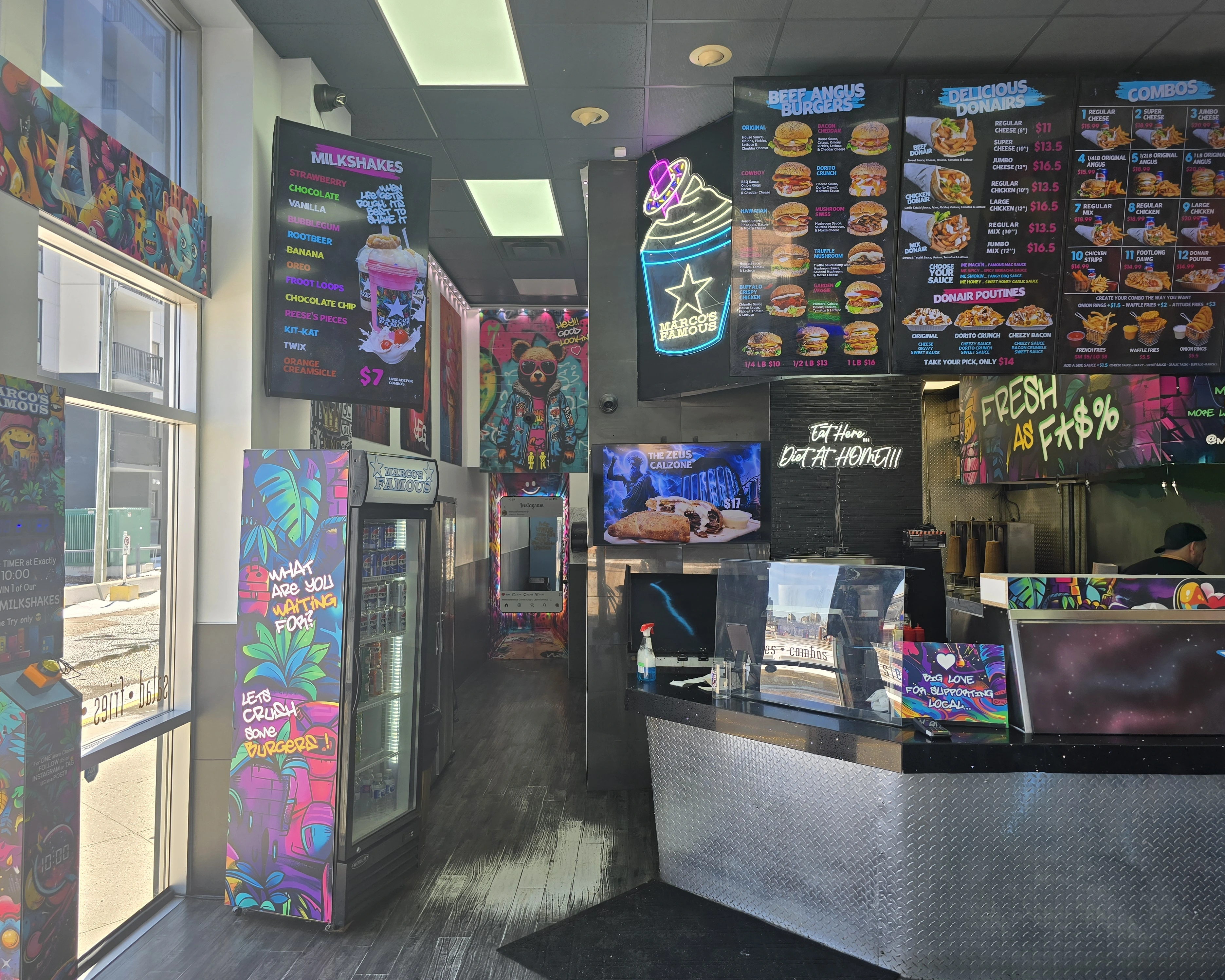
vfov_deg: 58.8
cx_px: 608
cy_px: 490
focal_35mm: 24
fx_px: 870
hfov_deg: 70.3
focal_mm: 6.3
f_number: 1.7
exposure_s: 1/120
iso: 20
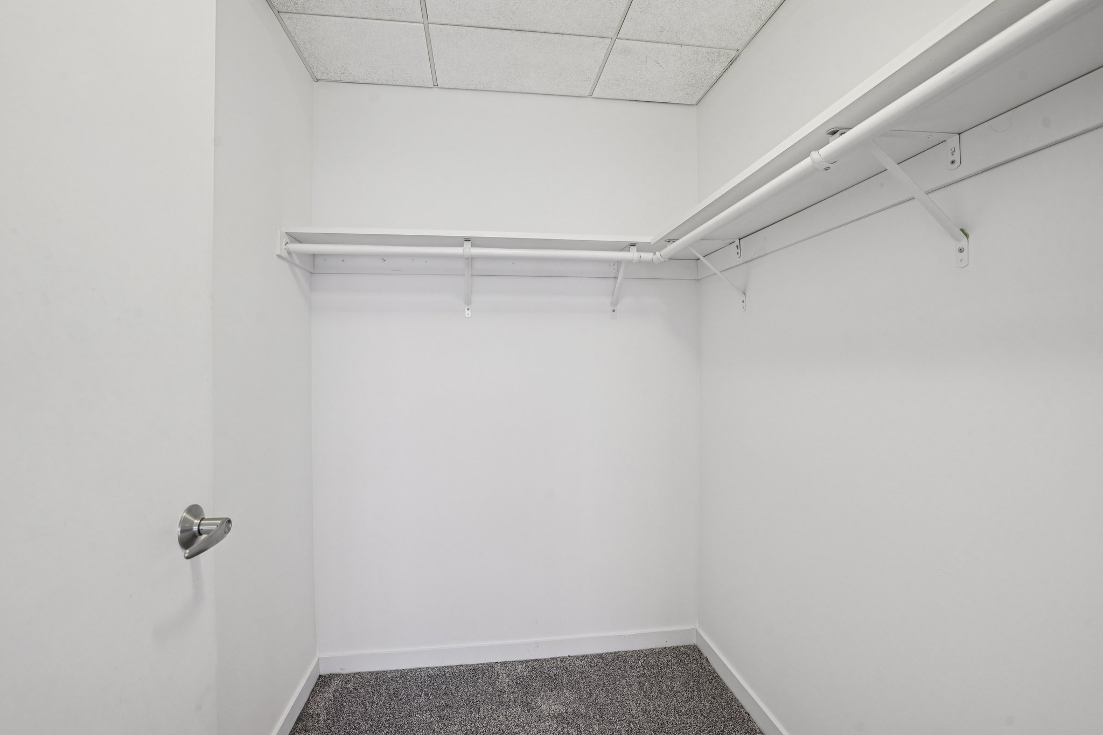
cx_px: 552
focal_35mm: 16
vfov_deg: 73.7
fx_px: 490
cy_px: 368
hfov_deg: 96.7
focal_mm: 16
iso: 400
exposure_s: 1/5
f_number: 8
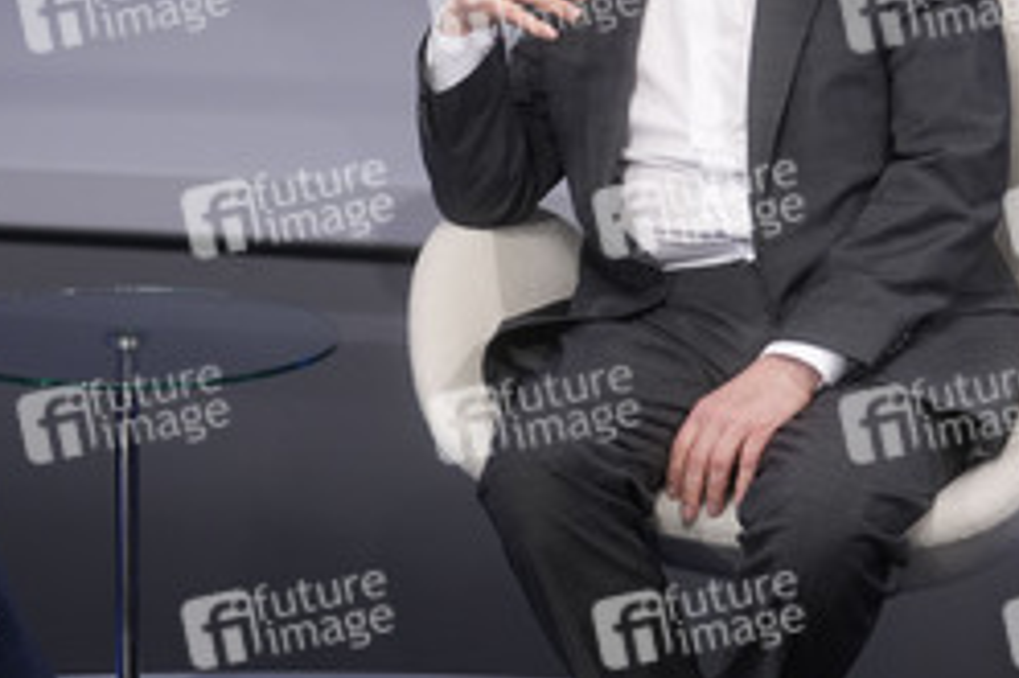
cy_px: 107
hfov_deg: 24.3
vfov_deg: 16.5
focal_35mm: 82
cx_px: 179
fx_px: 2319
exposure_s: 1/200
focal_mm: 30
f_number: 2.2
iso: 640
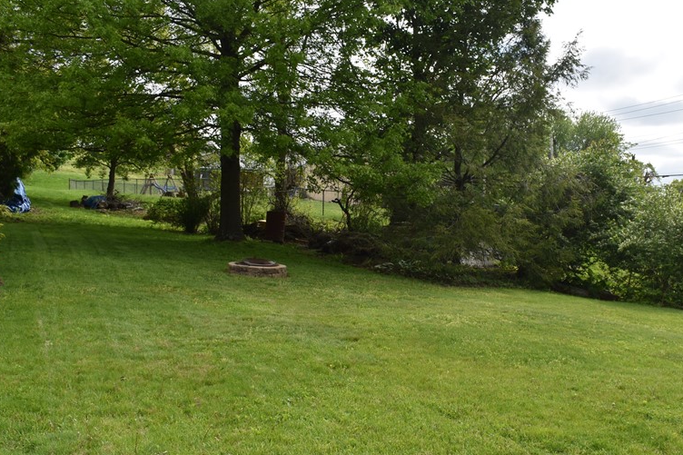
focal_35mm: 39
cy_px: 290
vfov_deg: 34.0
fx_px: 740
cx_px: 381
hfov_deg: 49.5
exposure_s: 1/200
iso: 100
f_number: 9
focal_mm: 18
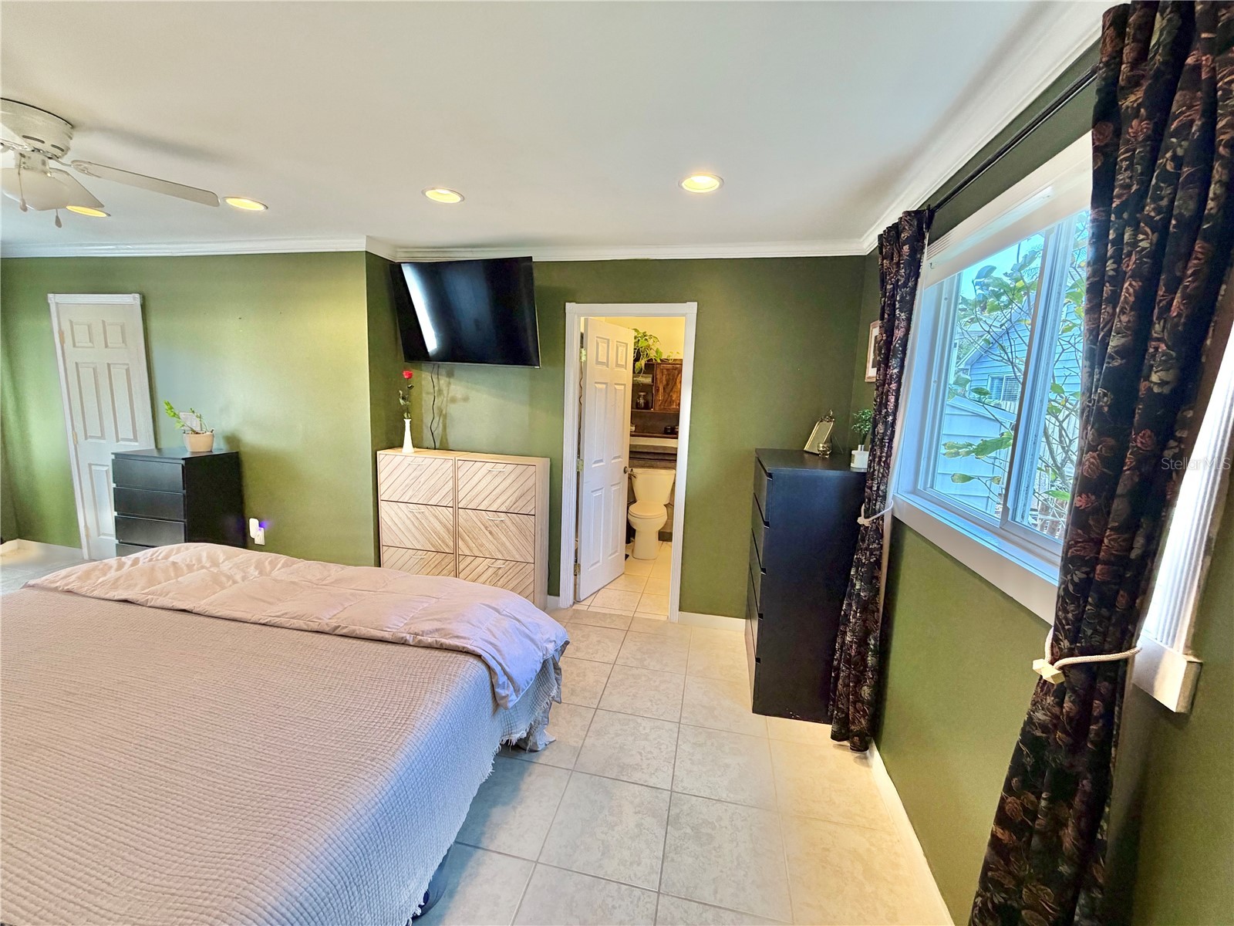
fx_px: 499
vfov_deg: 85.7
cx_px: 617
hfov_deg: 102.1
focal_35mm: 14
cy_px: 463
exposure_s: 1/120
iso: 250
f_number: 2.2
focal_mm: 2.22
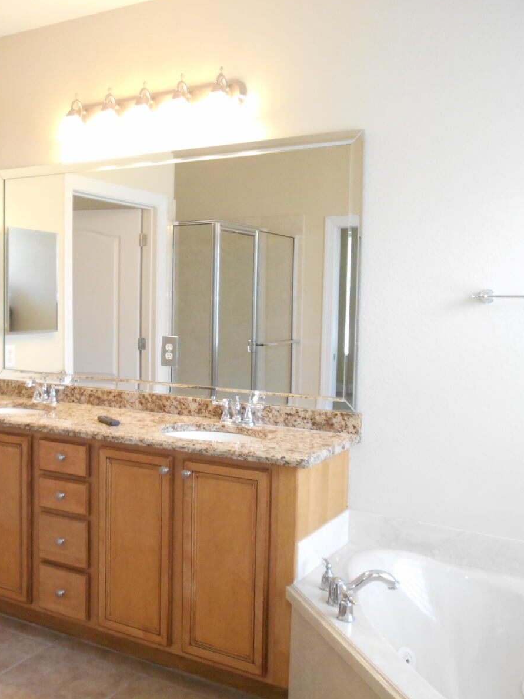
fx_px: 707
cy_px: 347
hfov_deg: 40.0
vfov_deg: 52.6
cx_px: 162
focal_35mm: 35
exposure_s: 1/25
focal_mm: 4.7
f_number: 3.4
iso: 400
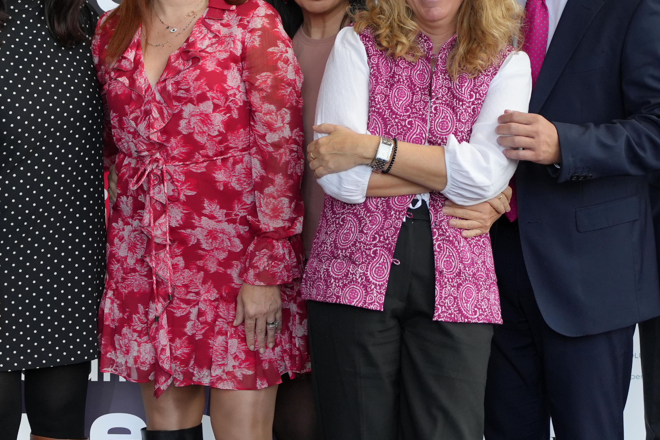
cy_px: 233
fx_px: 1980
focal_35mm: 108
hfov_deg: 18.9
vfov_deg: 12.7
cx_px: 211
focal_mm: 43
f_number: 2.8
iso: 640
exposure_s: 1/800
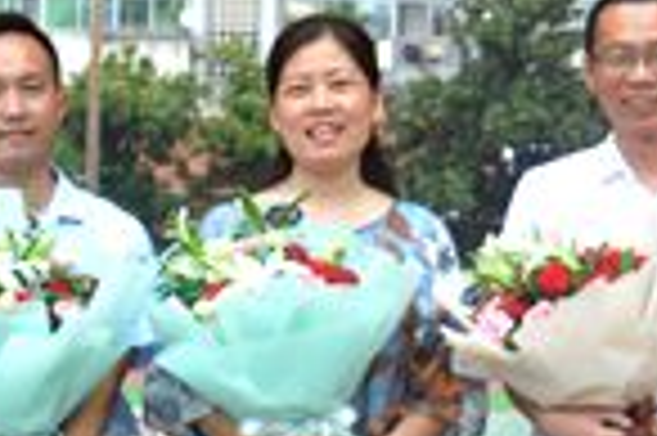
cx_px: 81
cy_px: 101
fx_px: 2990
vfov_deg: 8.3
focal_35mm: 164
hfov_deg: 12.5
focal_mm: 20
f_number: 4.5
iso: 400
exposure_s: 1/80
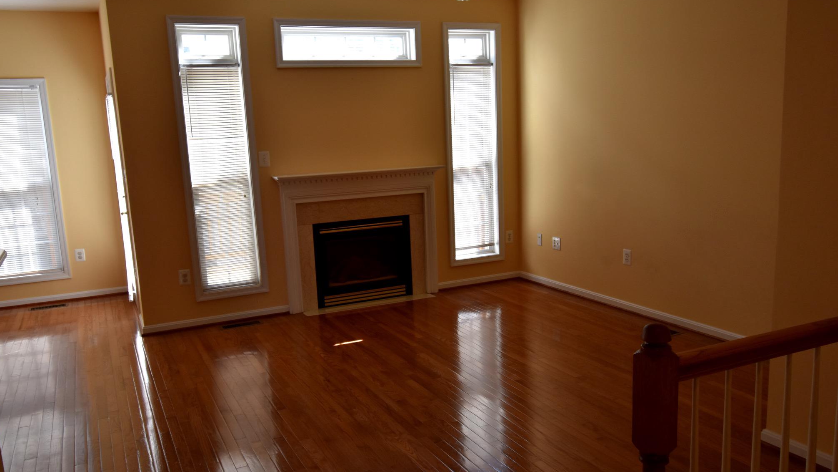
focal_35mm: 32
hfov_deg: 61.0
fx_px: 711
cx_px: 417
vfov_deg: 36.6
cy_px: 266
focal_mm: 20
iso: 400
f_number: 6.3
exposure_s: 1/160
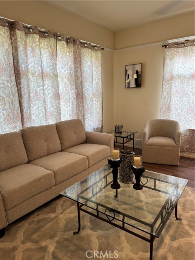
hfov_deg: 56.8
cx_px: 98
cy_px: 130
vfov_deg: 71.6
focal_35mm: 24
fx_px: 180
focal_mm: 6.76
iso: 125
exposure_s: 1/60
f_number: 1.78
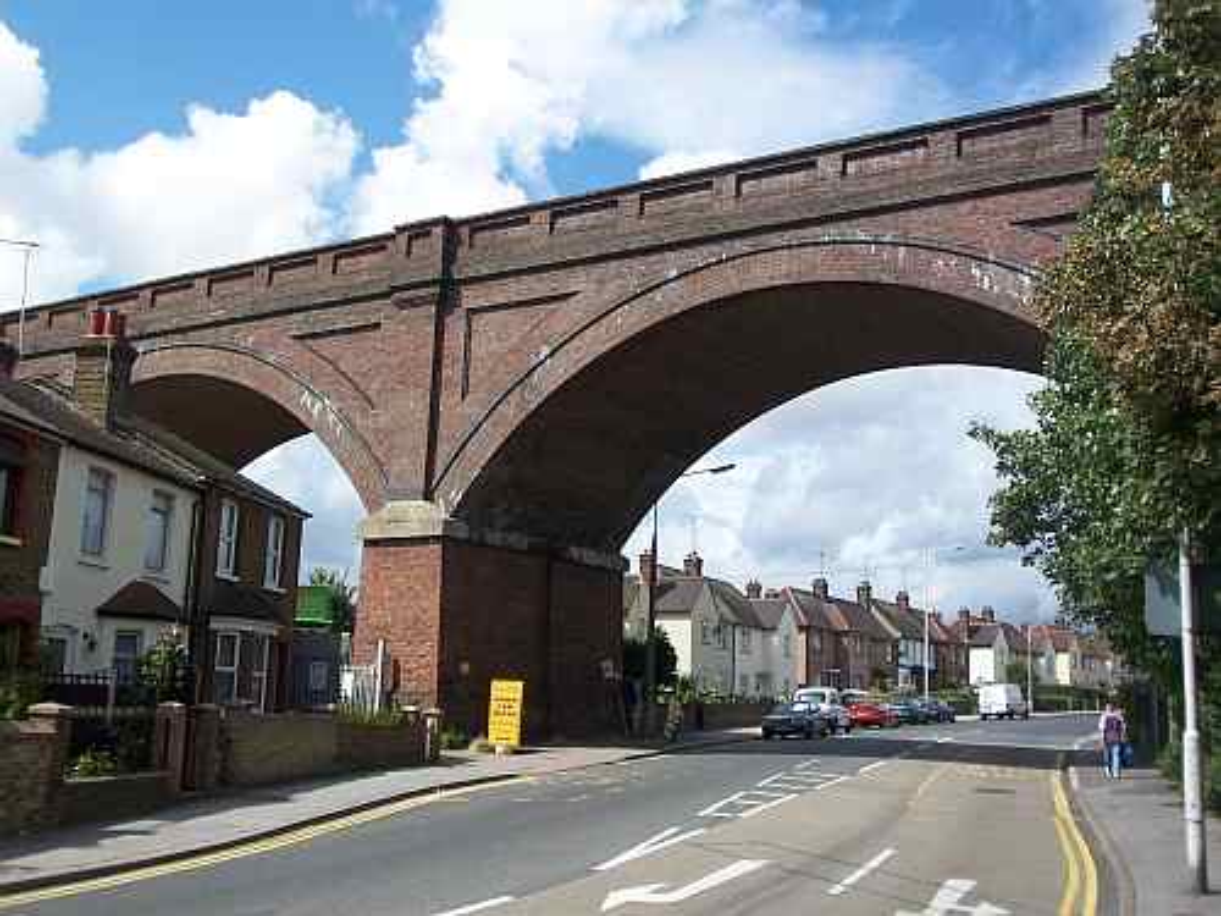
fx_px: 1376
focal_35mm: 39
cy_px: 458
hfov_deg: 47.9
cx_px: 610
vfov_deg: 36.8
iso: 64
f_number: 3.9
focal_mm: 6.4
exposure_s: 1/640
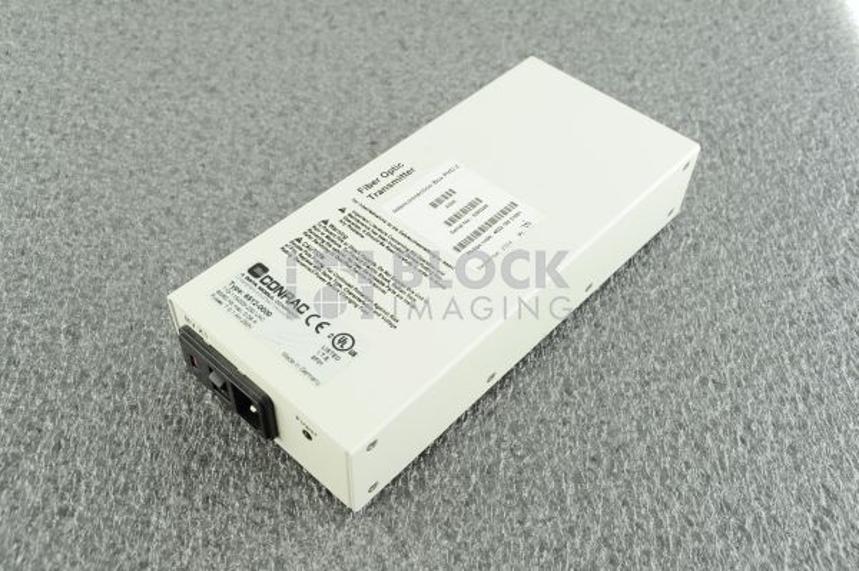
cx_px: 430
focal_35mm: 40
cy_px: 286
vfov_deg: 33.3
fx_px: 954
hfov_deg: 48.5
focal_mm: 40
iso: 1600
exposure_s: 1/125
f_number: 10
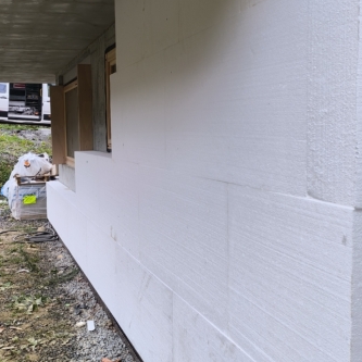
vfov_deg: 39.2
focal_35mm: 43
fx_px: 509
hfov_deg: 38.8
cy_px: 173
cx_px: 126
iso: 80
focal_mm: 6.14
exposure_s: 1/100
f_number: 1.65
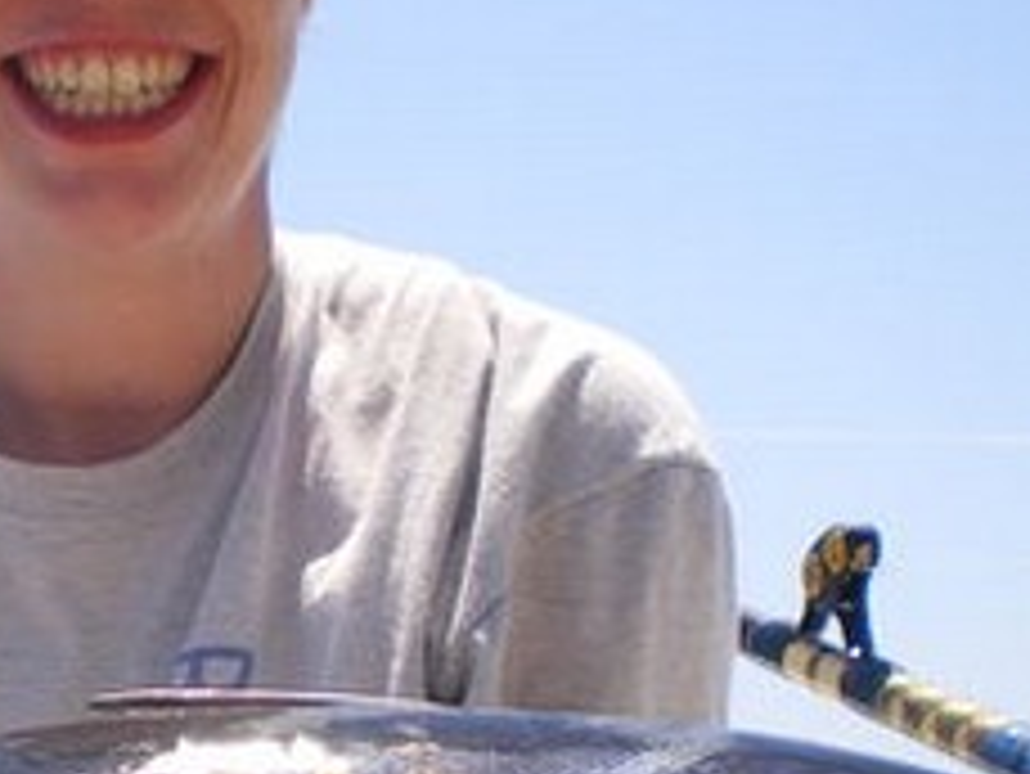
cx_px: 202
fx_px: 2947
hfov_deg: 19.6
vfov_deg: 14.8
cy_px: 666
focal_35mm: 99
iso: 50
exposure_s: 1/400
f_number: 4.6
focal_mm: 6.3
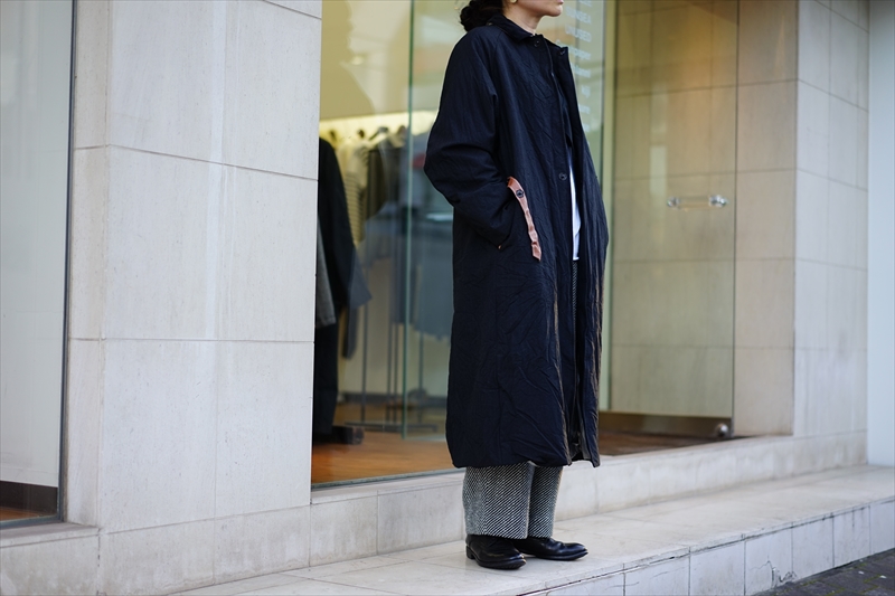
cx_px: 448
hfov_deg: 36.3
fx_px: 1367
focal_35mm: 55
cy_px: 298
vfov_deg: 24.6
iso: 100
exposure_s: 1/125
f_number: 1.8
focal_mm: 55
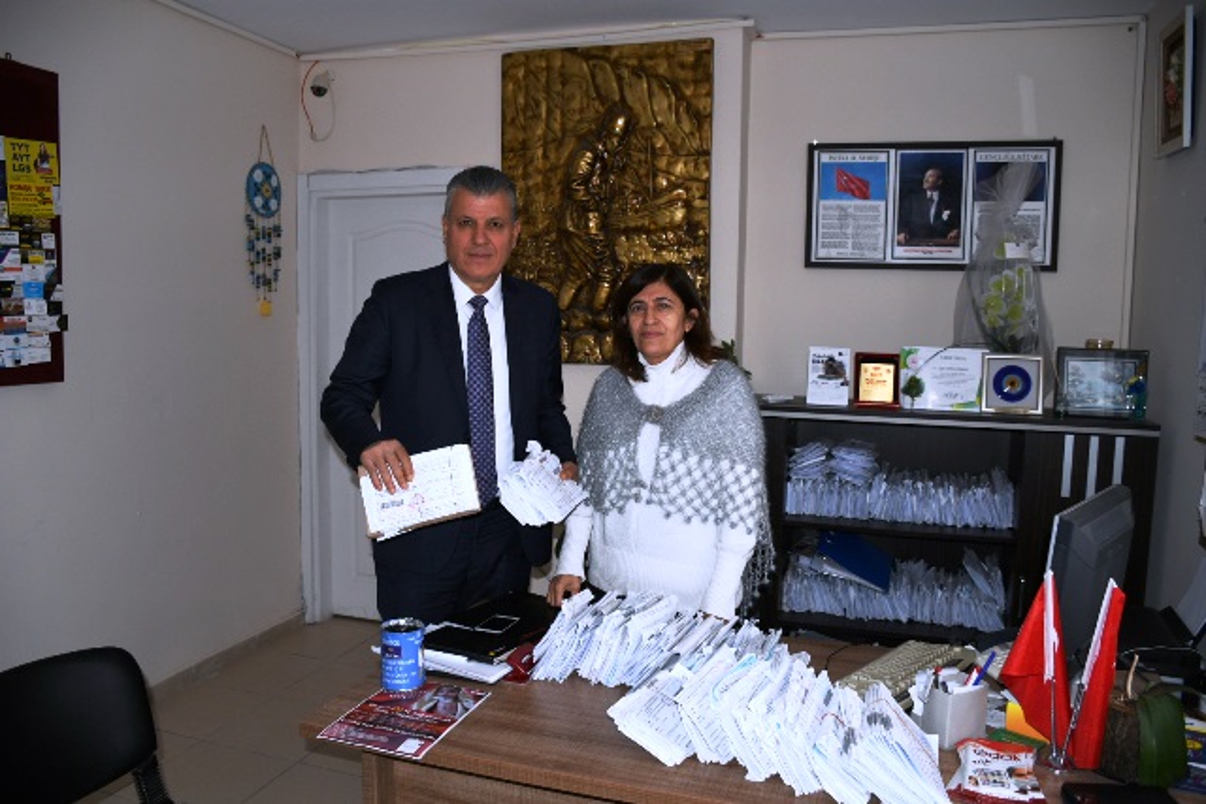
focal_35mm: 27
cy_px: 402
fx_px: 905
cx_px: 603
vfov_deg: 48.0
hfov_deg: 67.4
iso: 250
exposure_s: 1/60
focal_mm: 18
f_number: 3.5
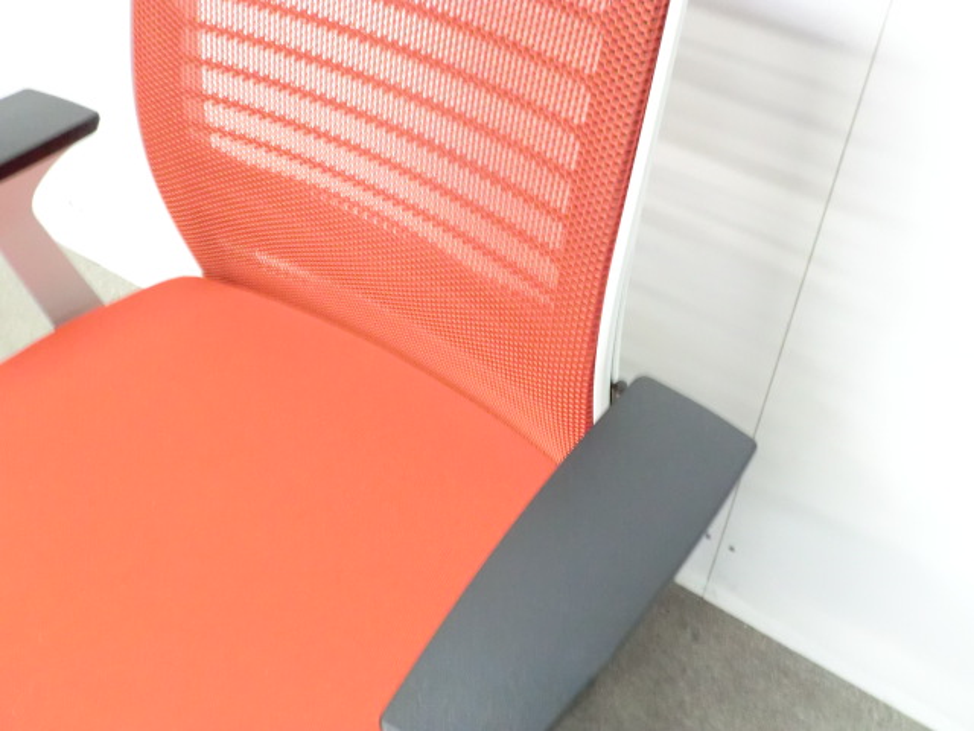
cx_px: 487
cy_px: 366
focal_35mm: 32
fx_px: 900
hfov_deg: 56.8
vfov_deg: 44.2
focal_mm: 5.8
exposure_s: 1/15
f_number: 3.5
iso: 800
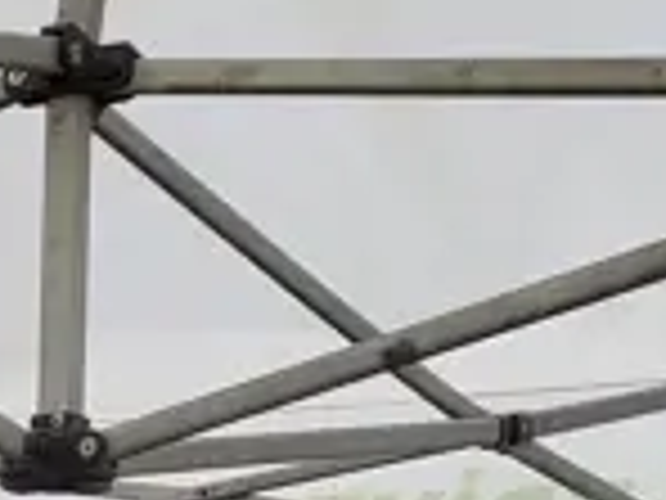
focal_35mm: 151
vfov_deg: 8.8
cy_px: 1252
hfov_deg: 12.2
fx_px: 2905
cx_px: -468
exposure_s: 1/100
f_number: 1.7
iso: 64
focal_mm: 5.31
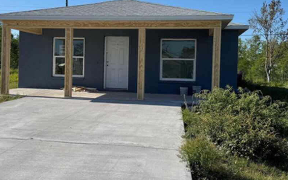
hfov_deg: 48.2
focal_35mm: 41
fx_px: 322
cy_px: 65
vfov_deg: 31.1
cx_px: 135
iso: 80
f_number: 1.78
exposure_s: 1/5814
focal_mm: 6.76
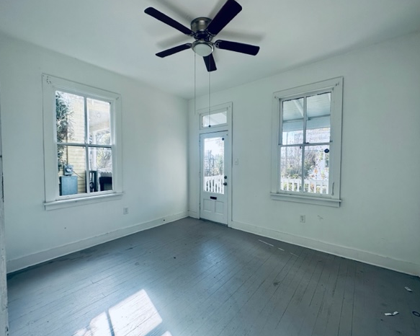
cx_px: 219
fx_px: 186
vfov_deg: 84.0
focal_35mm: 15
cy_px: 168
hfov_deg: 96.8
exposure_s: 1/310
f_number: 2.2
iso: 40
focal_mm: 2.22
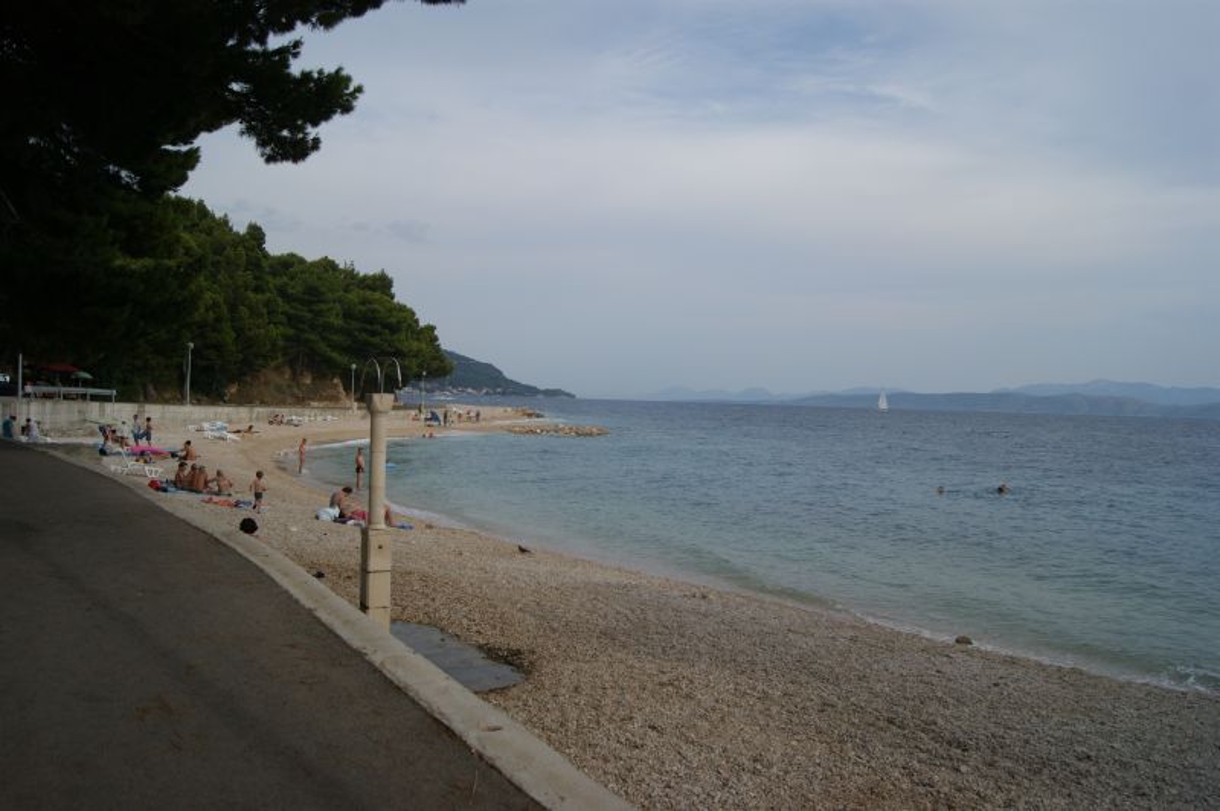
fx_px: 914
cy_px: 406
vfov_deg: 47.9
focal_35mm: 27
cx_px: 610
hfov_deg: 67.4
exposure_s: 1/640
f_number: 5.6
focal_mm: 18
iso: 100
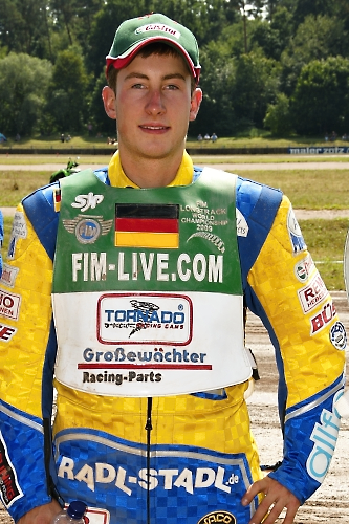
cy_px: 262
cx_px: 174
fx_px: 1200
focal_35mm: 82
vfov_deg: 24.6
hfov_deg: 16.5
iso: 200
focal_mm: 55
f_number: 11
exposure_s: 1/200
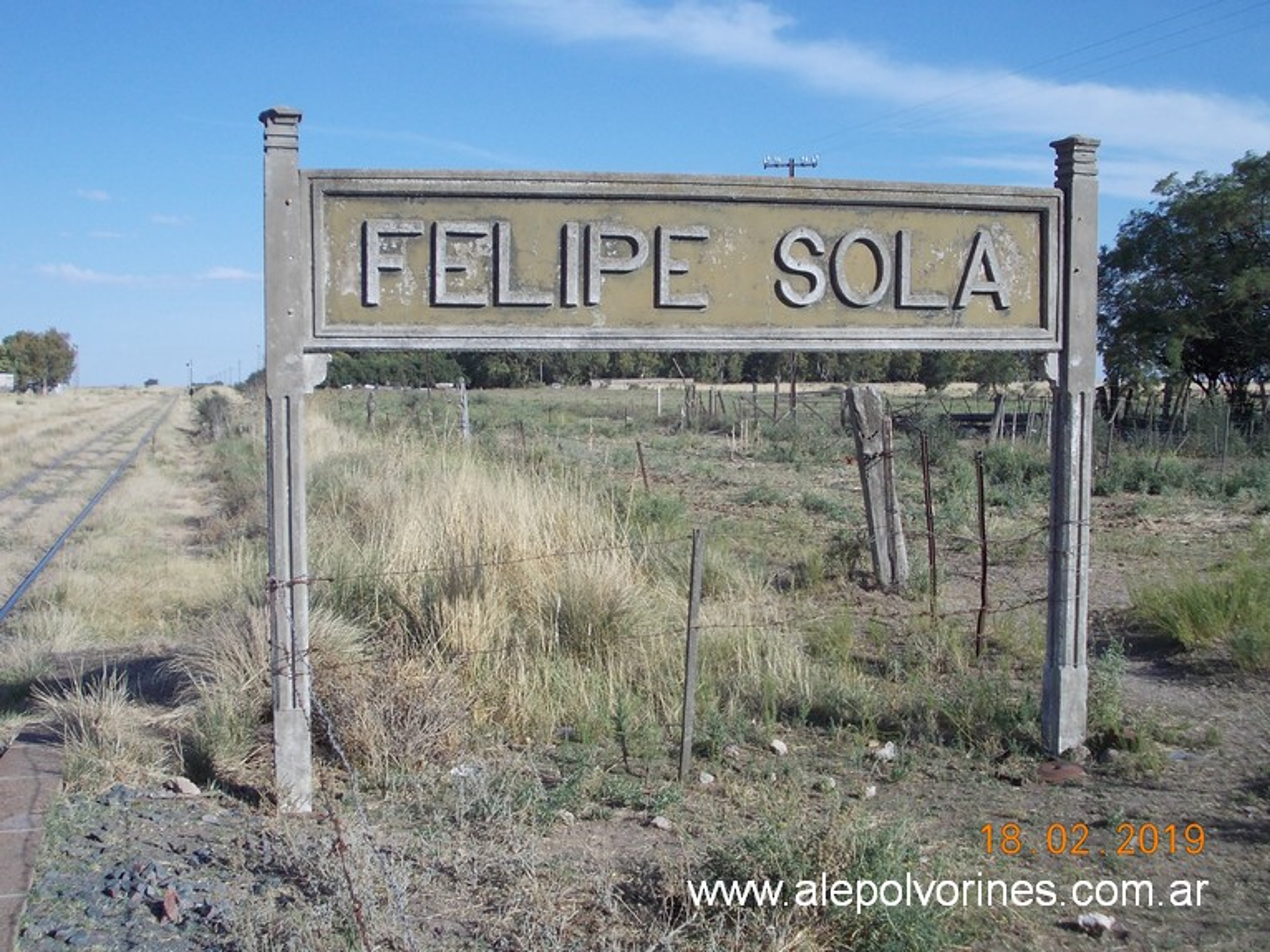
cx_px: 635
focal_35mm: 43
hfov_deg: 43.9
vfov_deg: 33.6
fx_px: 1577
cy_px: 476
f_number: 6.5
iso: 80
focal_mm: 6.1
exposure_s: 1/250
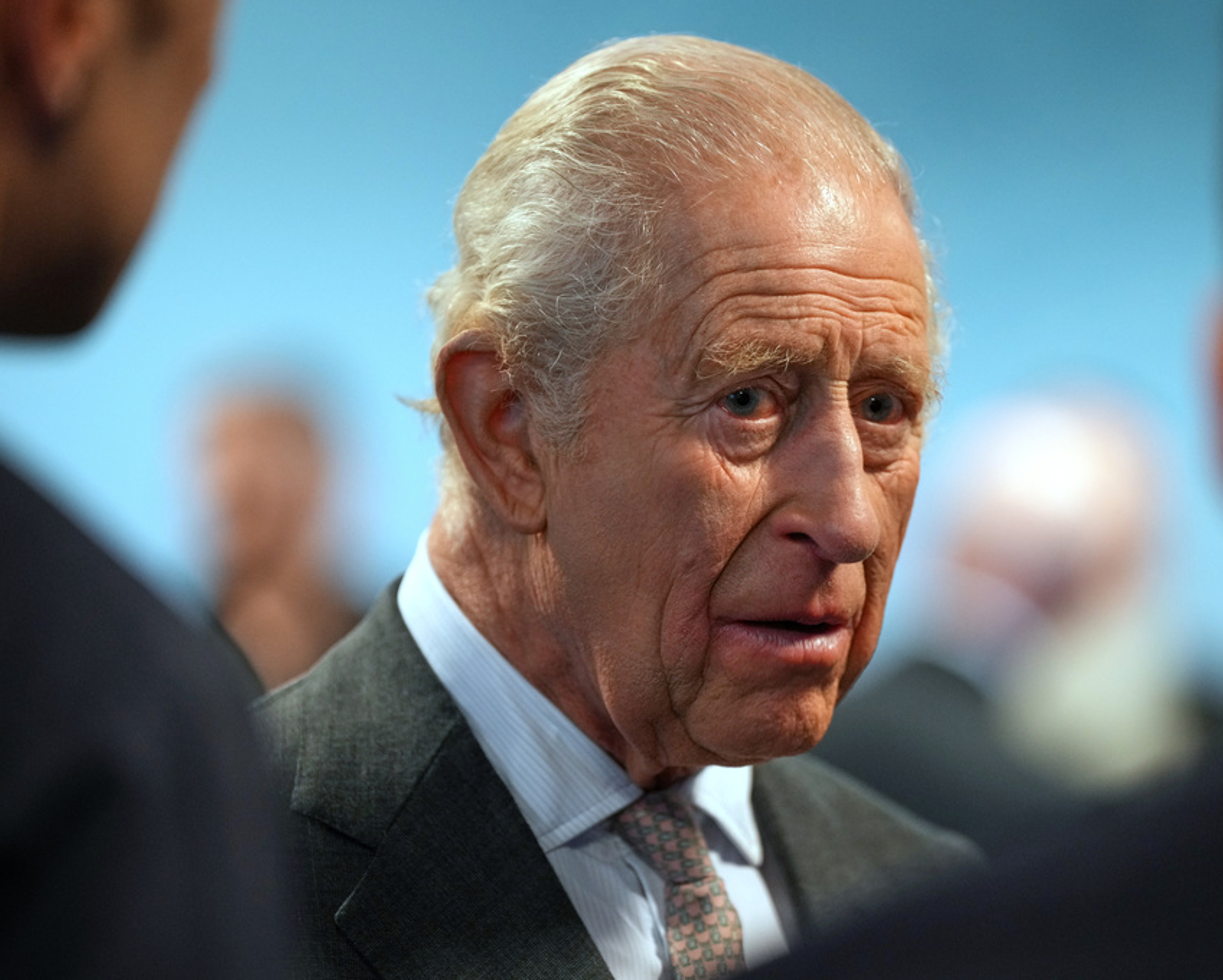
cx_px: 695
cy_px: 491
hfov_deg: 9.1
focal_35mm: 213
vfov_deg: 7.3
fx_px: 7712
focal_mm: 188
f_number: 2.8
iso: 2500
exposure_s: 1/125
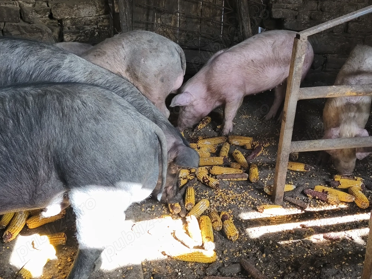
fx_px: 398
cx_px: 186
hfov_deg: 50.1
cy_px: 140
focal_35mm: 37
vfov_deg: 38.7
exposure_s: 1/99.9
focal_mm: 6.18
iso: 250
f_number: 1.65
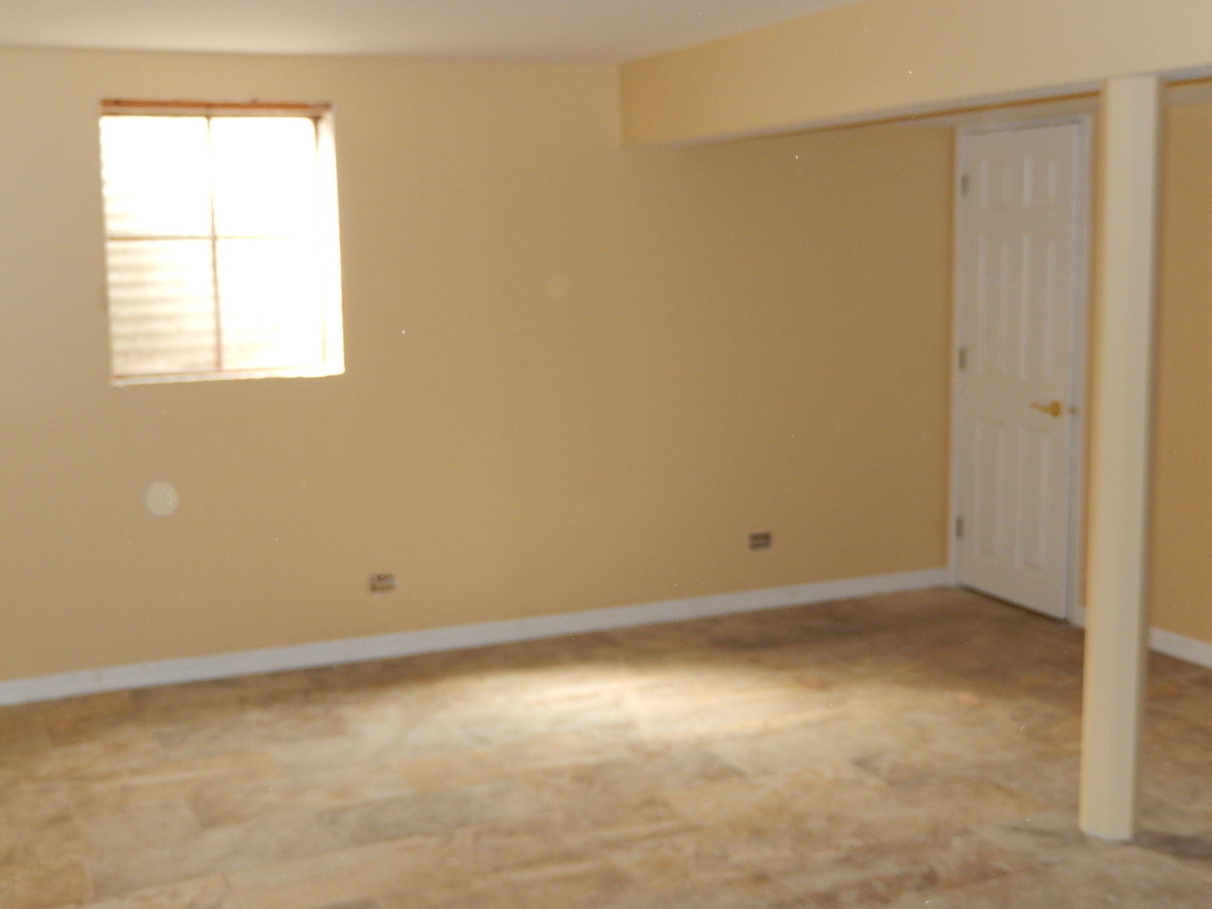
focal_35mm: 45
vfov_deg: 32.2
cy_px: 454
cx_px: 606
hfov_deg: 42.1
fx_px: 1576
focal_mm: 8.1
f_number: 4.3
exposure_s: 1/30
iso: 320
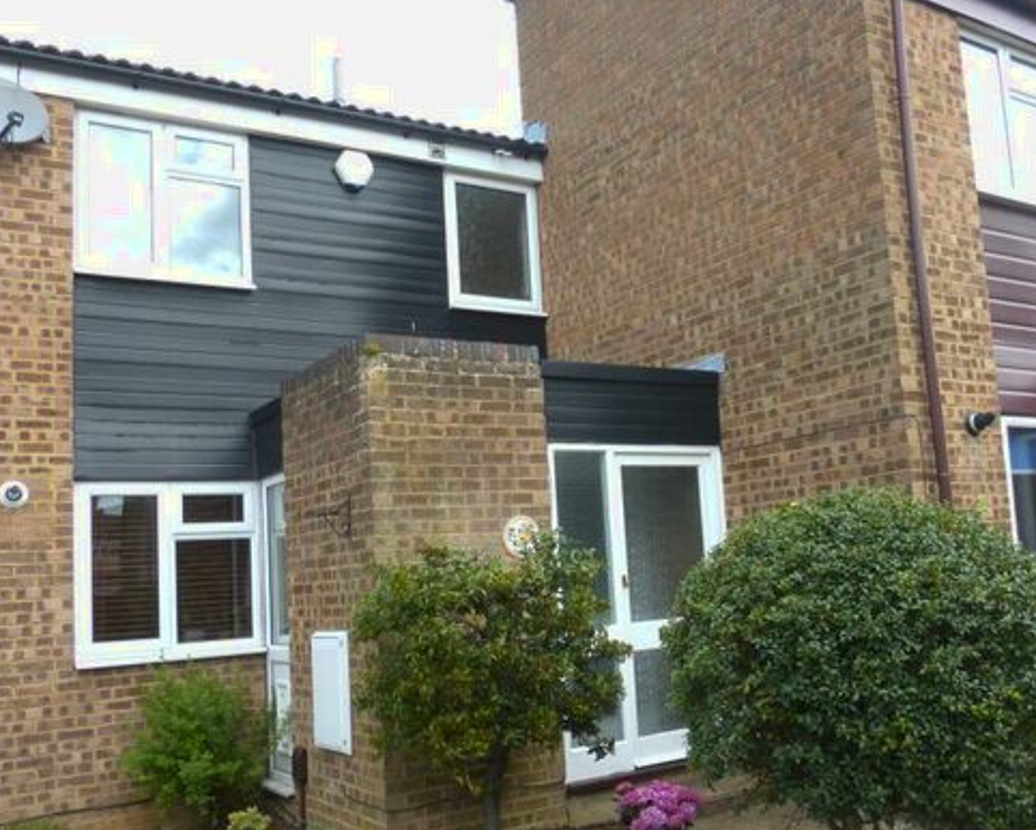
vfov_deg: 43.4
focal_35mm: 34
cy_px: 444
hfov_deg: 52.5
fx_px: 1043
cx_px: 623
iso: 100
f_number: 4
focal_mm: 4.3
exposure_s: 1/250
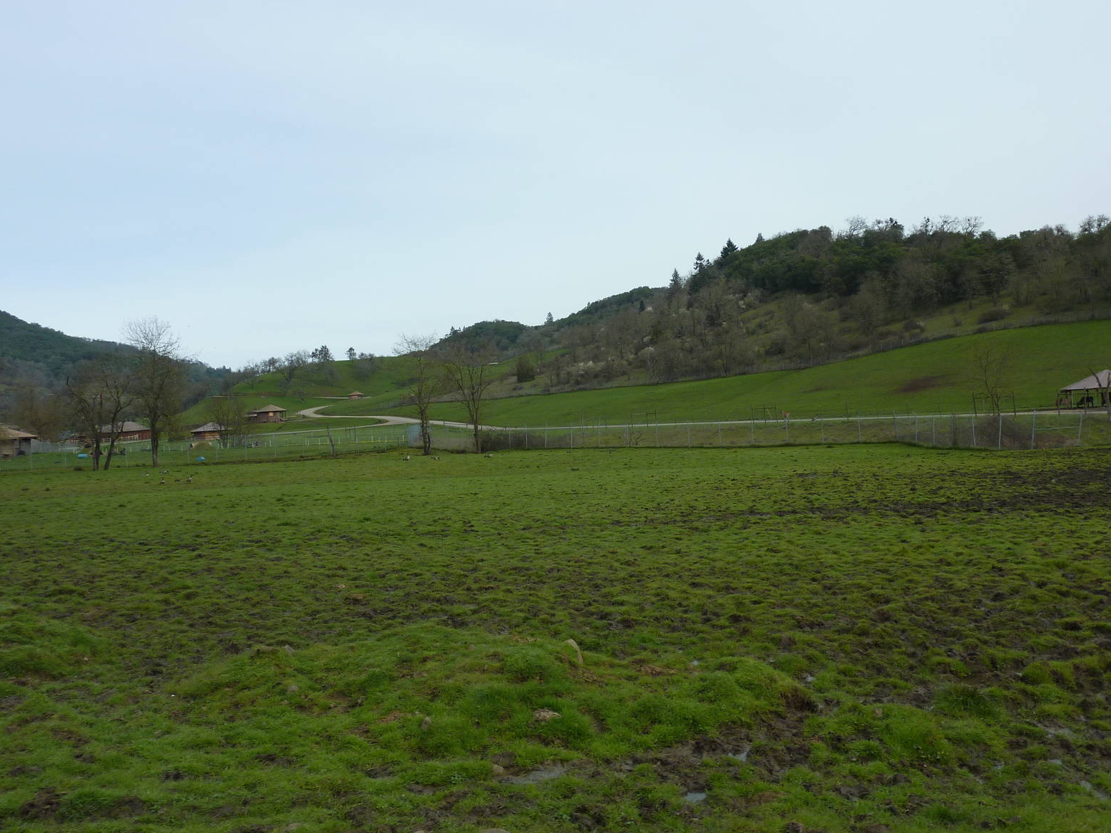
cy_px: 409
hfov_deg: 58.3
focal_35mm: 31
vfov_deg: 45.4
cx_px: 566
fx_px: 995
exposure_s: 1/640
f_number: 4
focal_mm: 5
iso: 80
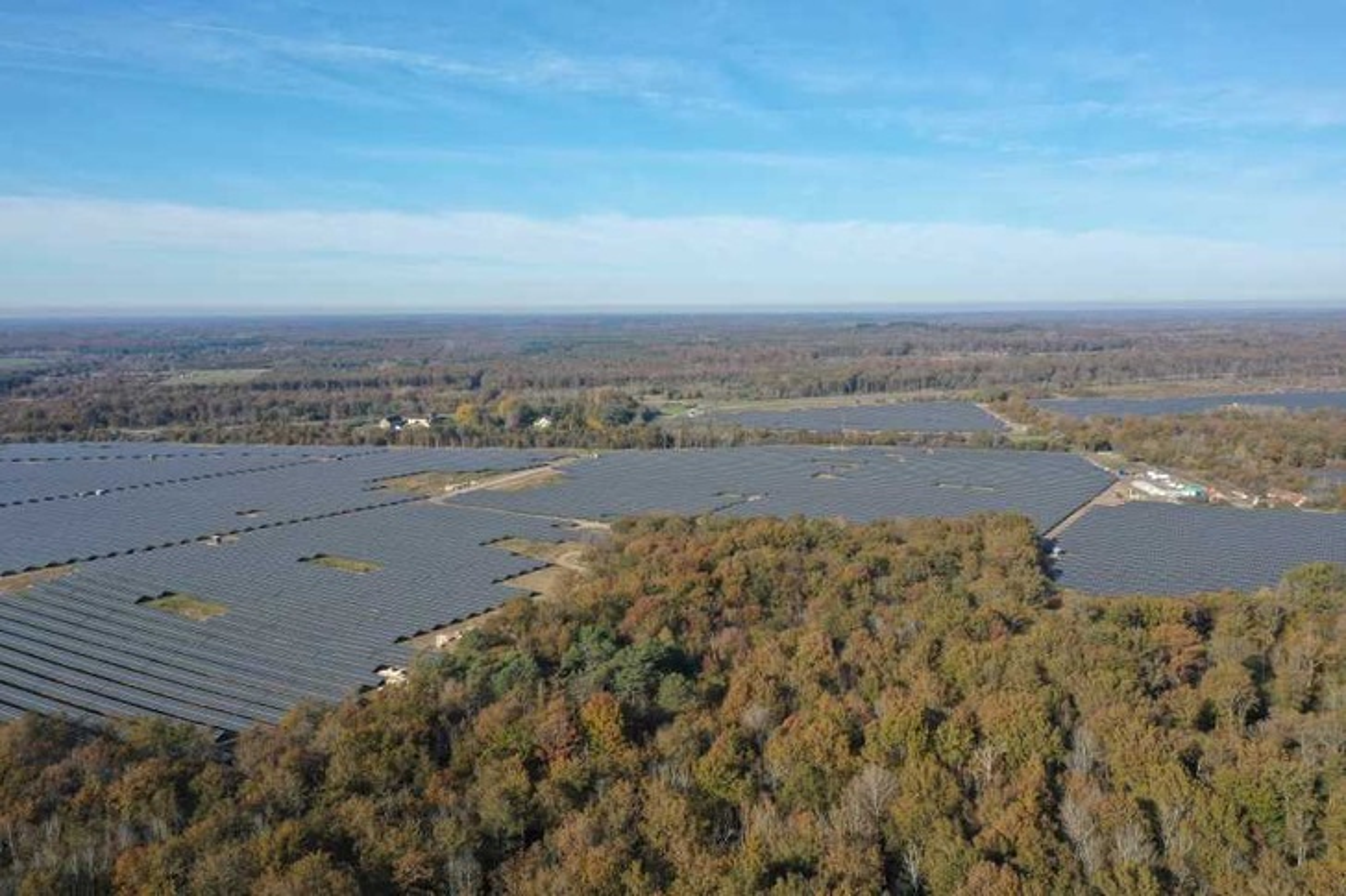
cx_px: 673
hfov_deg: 65.5
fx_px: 1047
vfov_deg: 46.4
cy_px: 448
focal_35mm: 28
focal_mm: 10.26
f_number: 5.6
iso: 100
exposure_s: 1/400
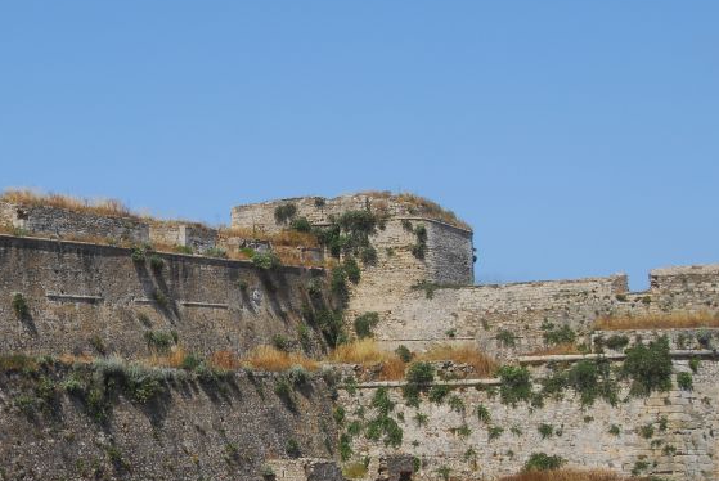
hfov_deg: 29.7
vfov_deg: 20.5
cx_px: 136
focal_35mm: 66
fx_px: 1320
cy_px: 359
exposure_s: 1/160
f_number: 6.3
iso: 100
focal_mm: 24
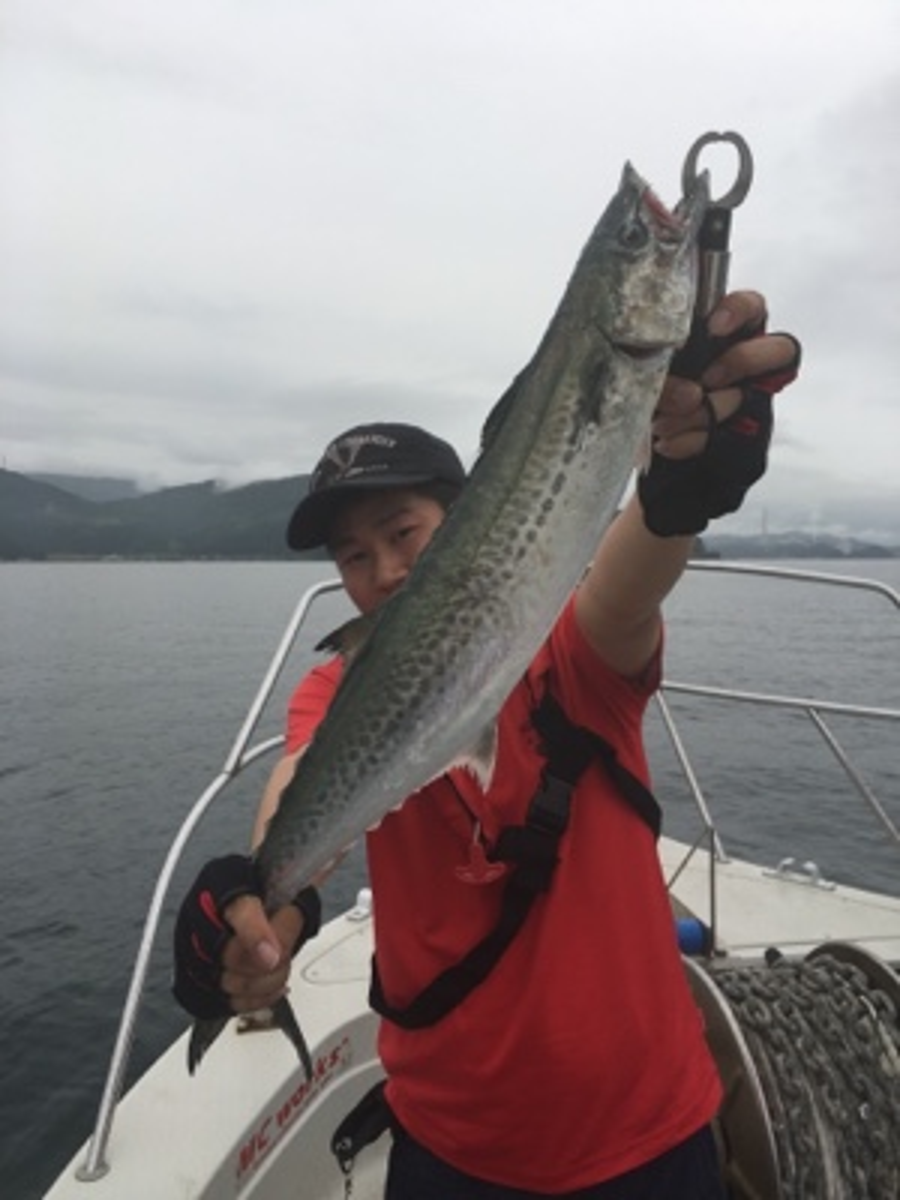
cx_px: 450
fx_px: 1005
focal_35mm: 29
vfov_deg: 61.7
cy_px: 600
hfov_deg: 48.2
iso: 25
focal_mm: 4.15
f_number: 2.2
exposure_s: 1/348
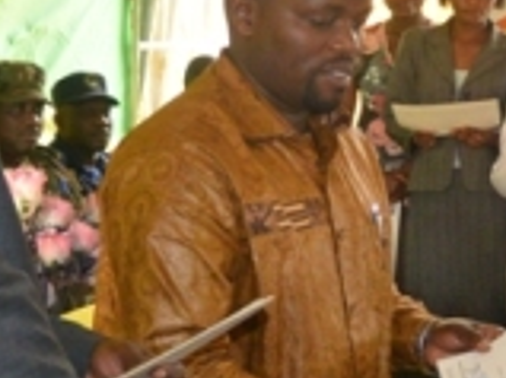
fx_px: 1417
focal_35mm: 97
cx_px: 423
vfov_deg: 15.2
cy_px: 187
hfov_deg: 20.0
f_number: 3.8
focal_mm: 12.2
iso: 800
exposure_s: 1/100
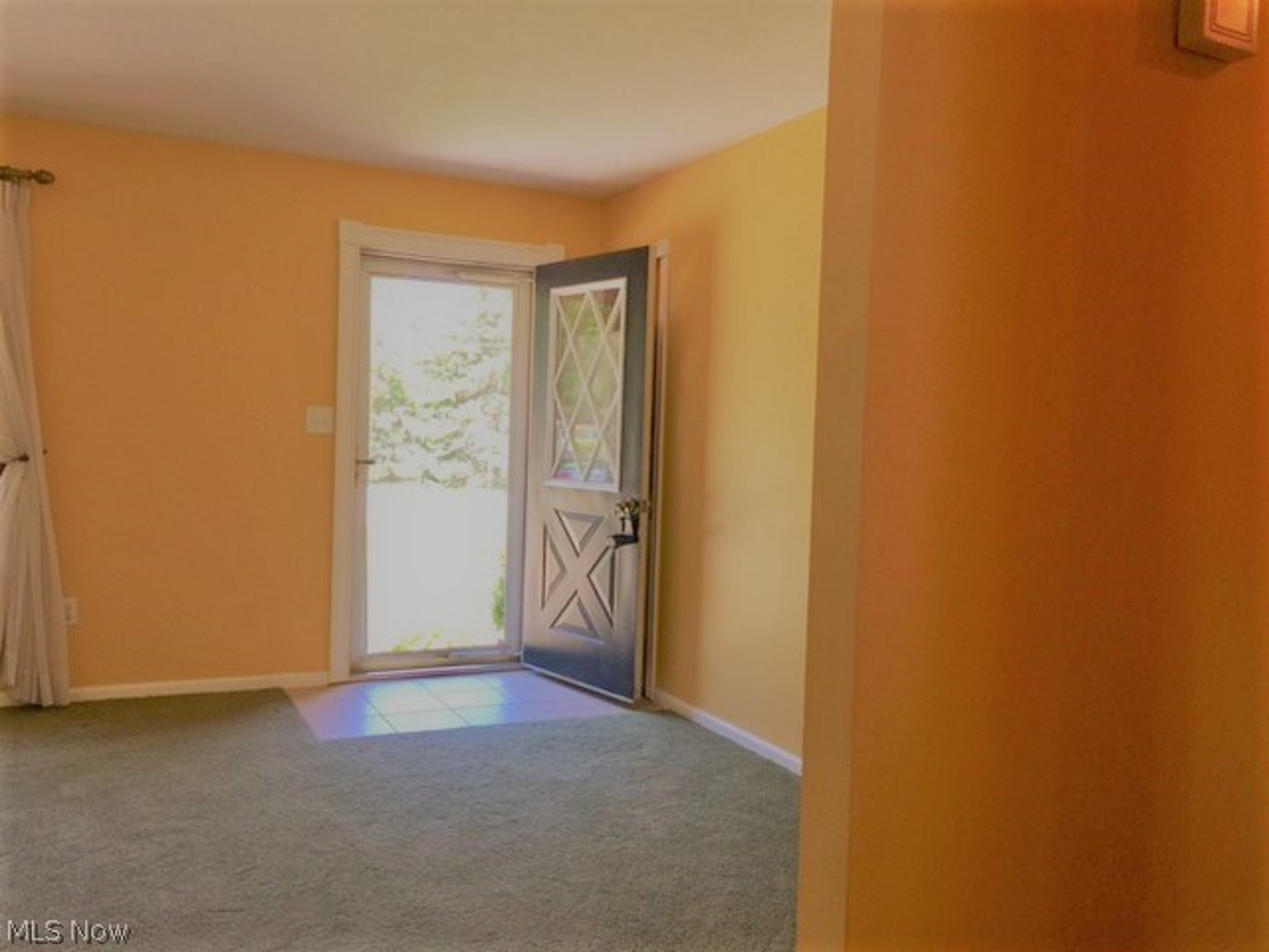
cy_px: 476
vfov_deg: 48.2
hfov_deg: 61.7
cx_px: 634
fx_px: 1063
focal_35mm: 29
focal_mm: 4.15
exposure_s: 1/30
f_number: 2.2
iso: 32
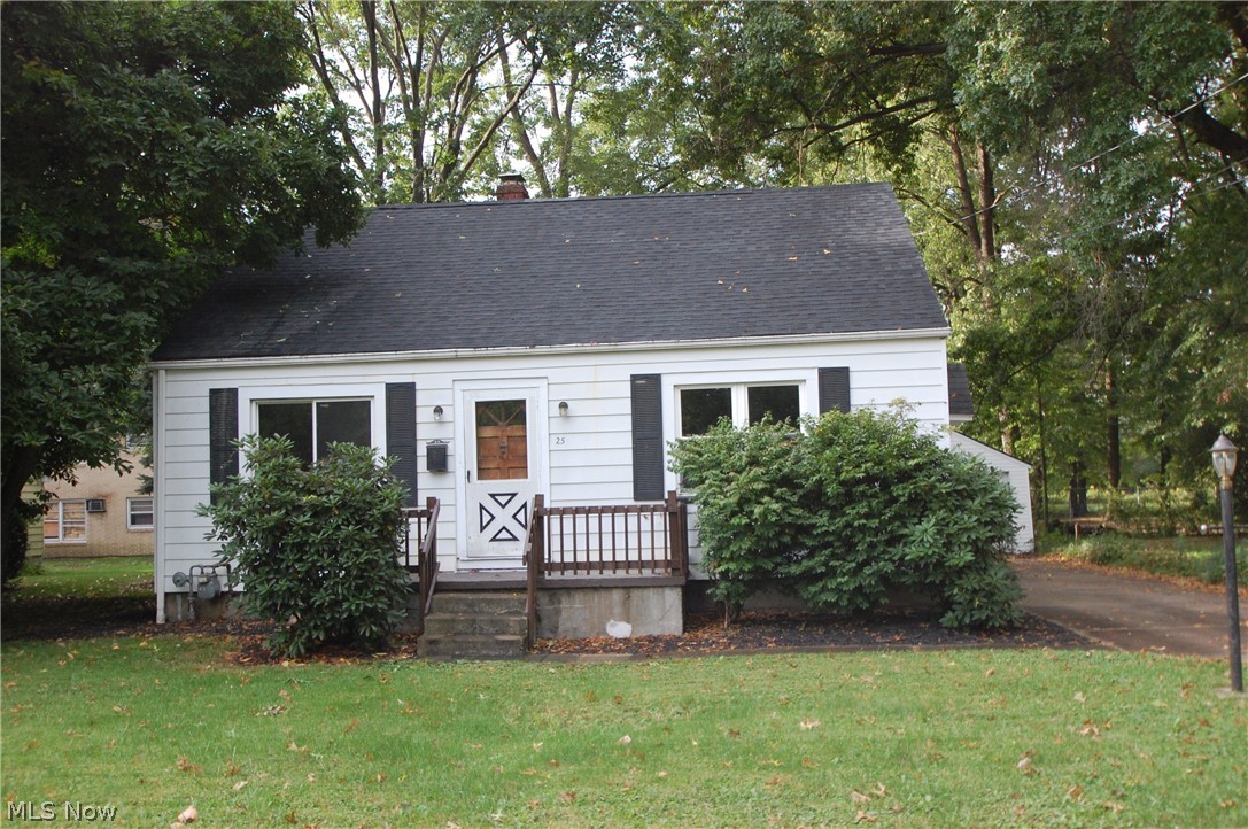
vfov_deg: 36.8
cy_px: 414
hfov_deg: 53.2
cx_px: 624
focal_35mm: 36
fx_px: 1246
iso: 800
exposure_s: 1/250
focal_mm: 24
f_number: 8
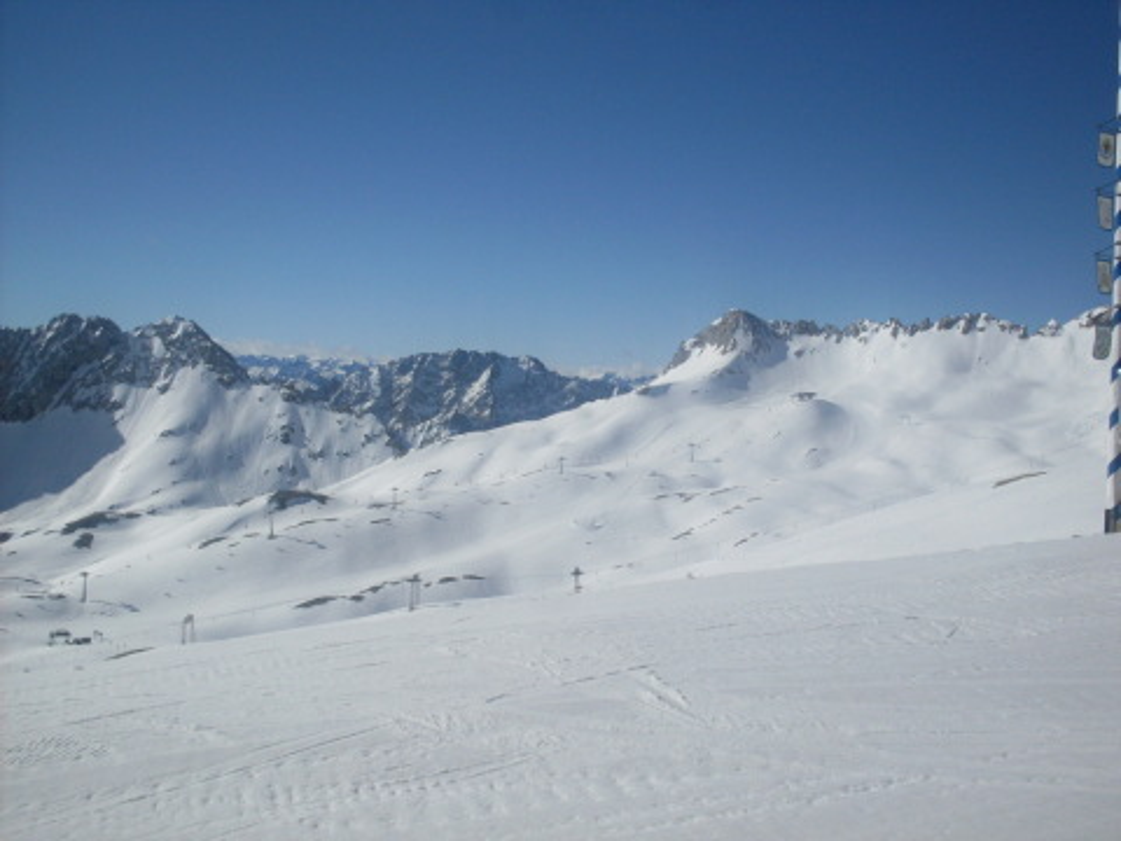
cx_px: 560
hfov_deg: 49.0
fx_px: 1231
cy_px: 420
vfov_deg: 37.7
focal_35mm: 38
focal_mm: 6.3
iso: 80
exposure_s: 1/750
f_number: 8.4
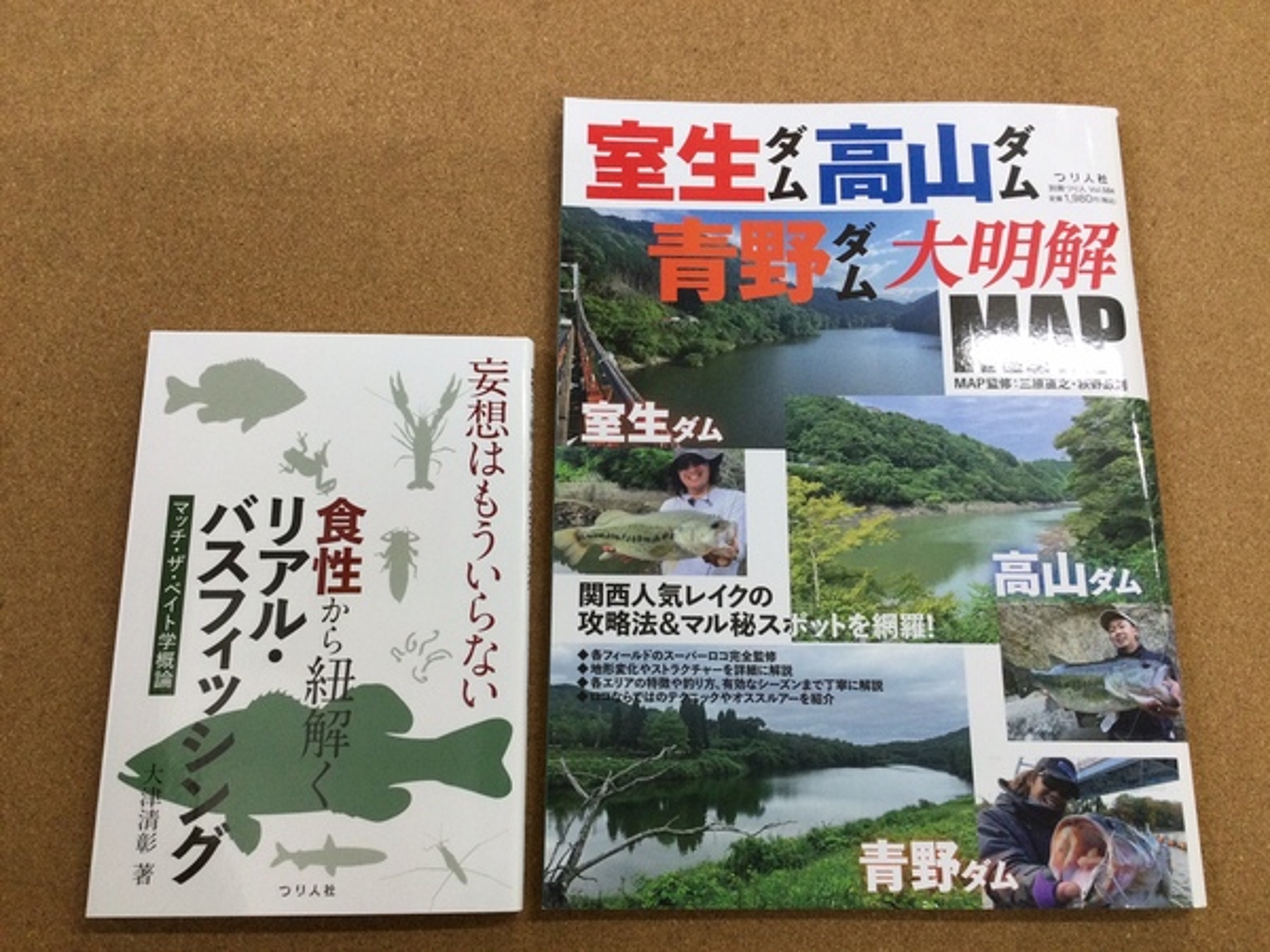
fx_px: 1137
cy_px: 476
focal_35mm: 31
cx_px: 635
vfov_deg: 45.4
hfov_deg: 58.4
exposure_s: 1/30
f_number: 2.4
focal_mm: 3.3
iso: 32
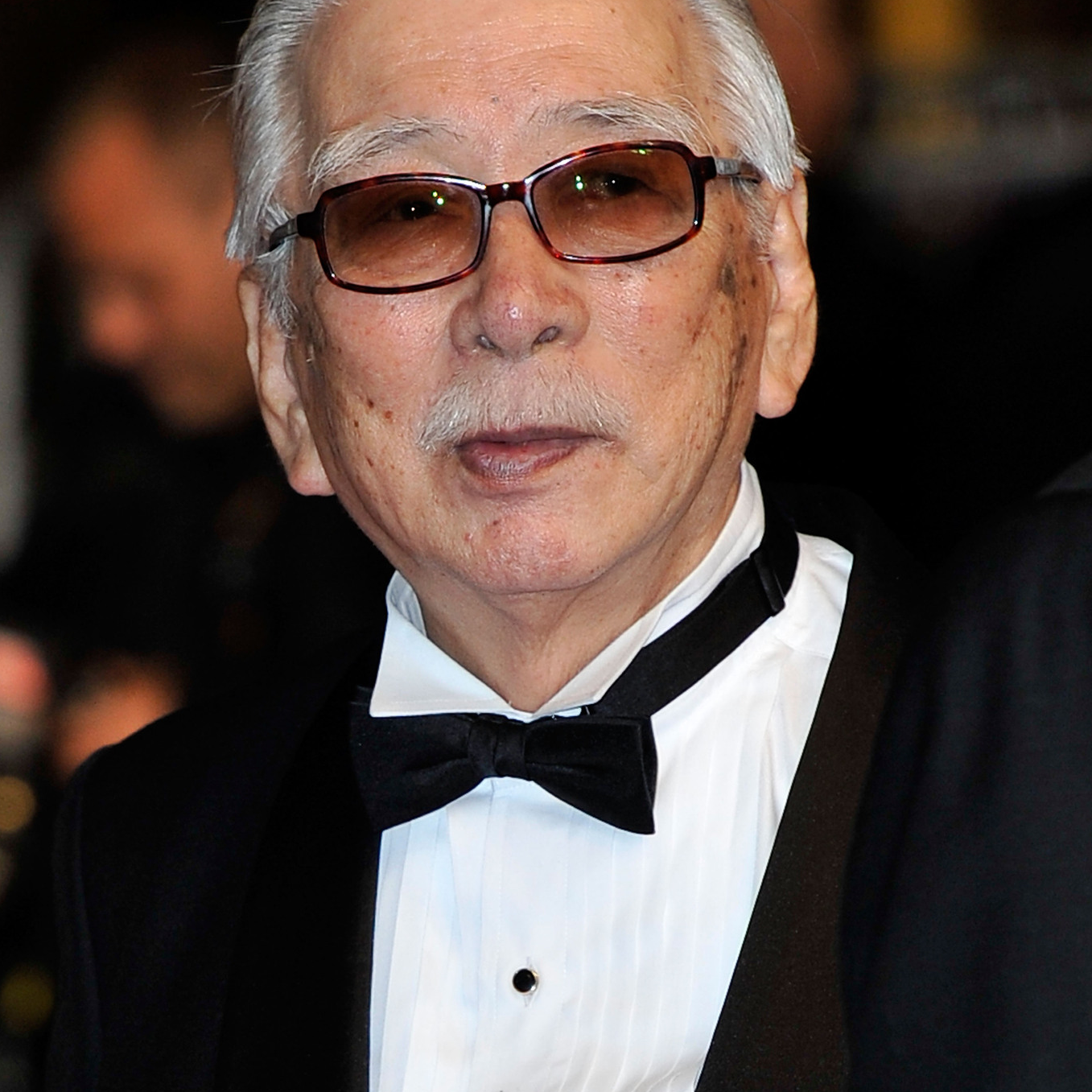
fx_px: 7317
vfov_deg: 8.5
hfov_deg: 8.5
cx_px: 545
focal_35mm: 205
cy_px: 593
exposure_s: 1/250
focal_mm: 160
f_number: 5.6
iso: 800
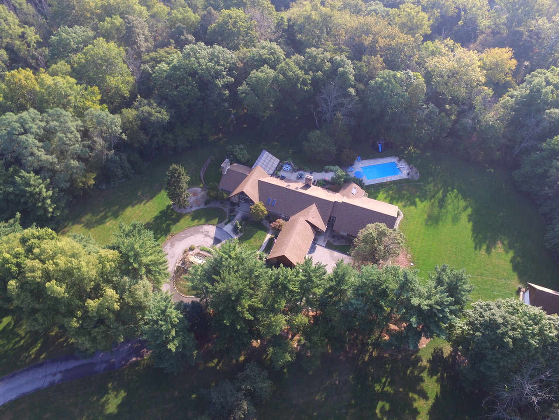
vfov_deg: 66.0
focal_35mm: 20
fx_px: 323
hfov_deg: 81.7
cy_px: 210
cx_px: 280
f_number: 2.8
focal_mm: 3.61
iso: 100
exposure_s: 1/230
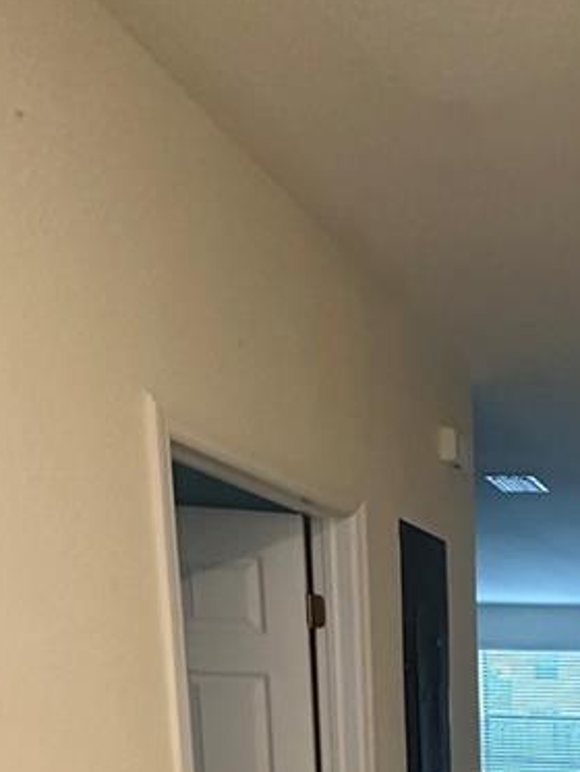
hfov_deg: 27.9
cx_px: 706
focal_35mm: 45
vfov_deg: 34.2
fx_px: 1005
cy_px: 915
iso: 500
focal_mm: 2.22
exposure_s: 1/60
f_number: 2.2
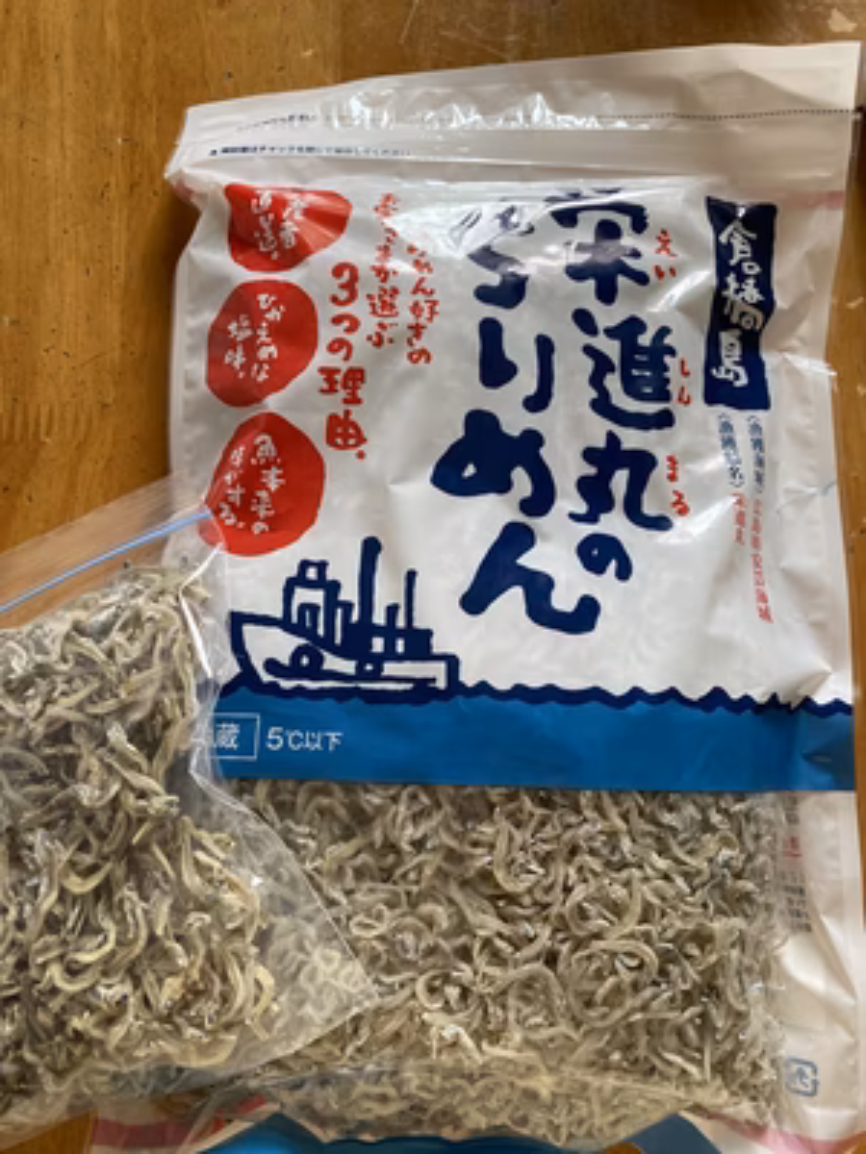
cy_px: 577
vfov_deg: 67.3
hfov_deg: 53.1
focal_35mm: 26
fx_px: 867
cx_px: 433
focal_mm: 4.25
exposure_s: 1/121
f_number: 1.8
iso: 125
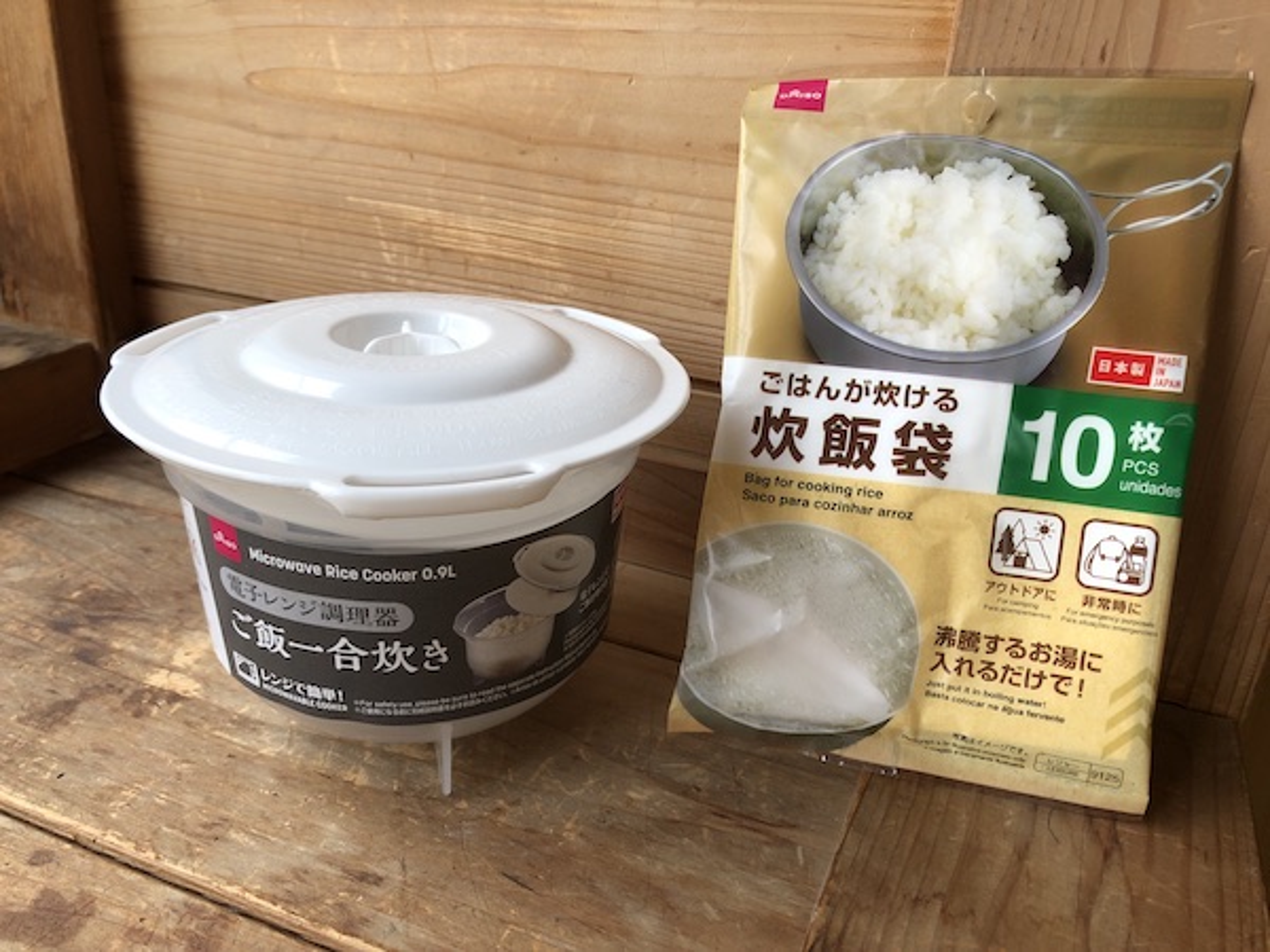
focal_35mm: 28
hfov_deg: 63.4
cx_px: 635
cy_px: 476
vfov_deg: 49.7
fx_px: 1027
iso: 25
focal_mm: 3.99
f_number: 1.8
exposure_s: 1/30
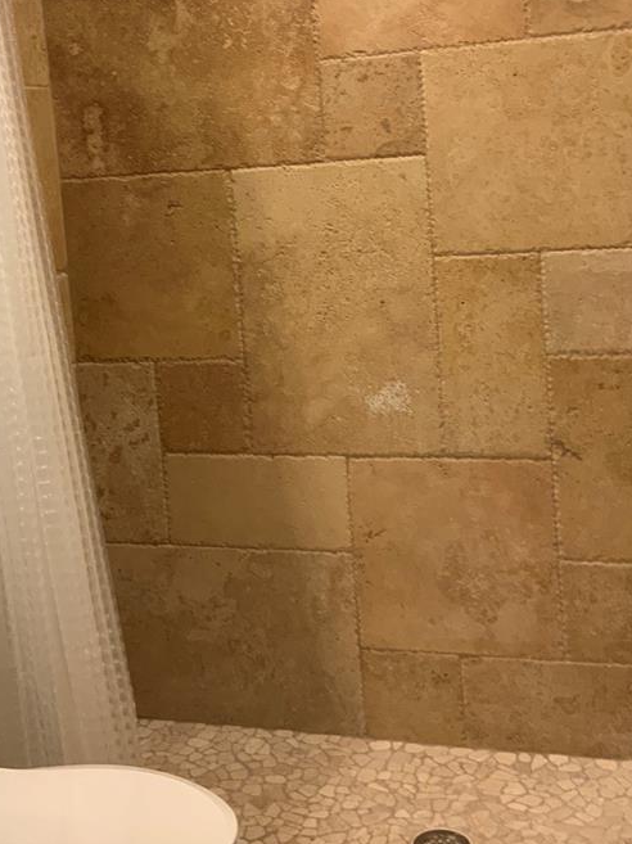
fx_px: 1291
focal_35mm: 53
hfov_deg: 27.2
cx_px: 173
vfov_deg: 35.5
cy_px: 230
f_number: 1.8
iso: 100
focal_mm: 3
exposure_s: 1/60
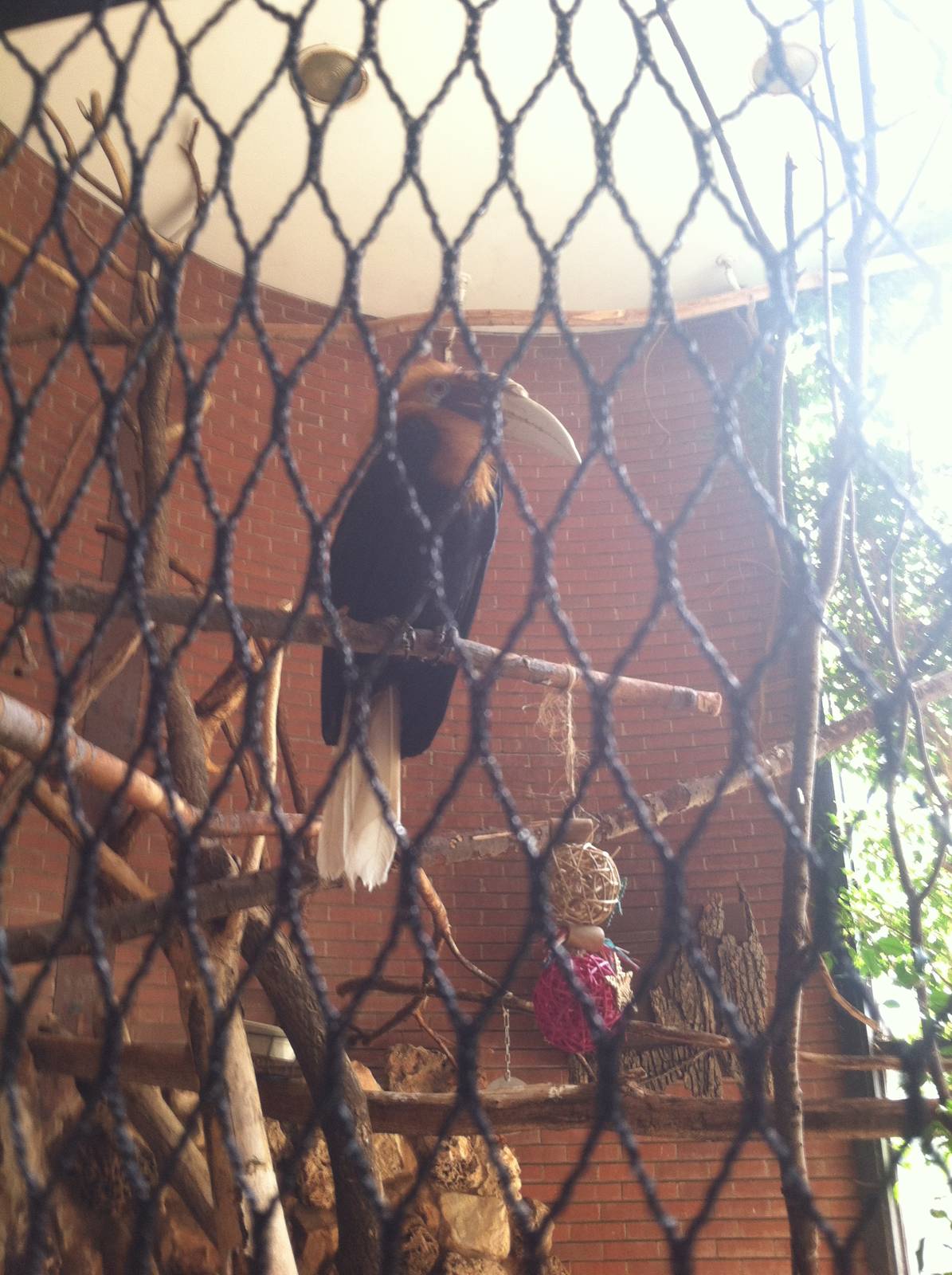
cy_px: 638
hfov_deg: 40.6
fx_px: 1287
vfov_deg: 52.7
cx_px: 476
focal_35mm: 35
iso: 80
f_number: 2.8
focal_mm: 3.85
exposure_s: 1/20
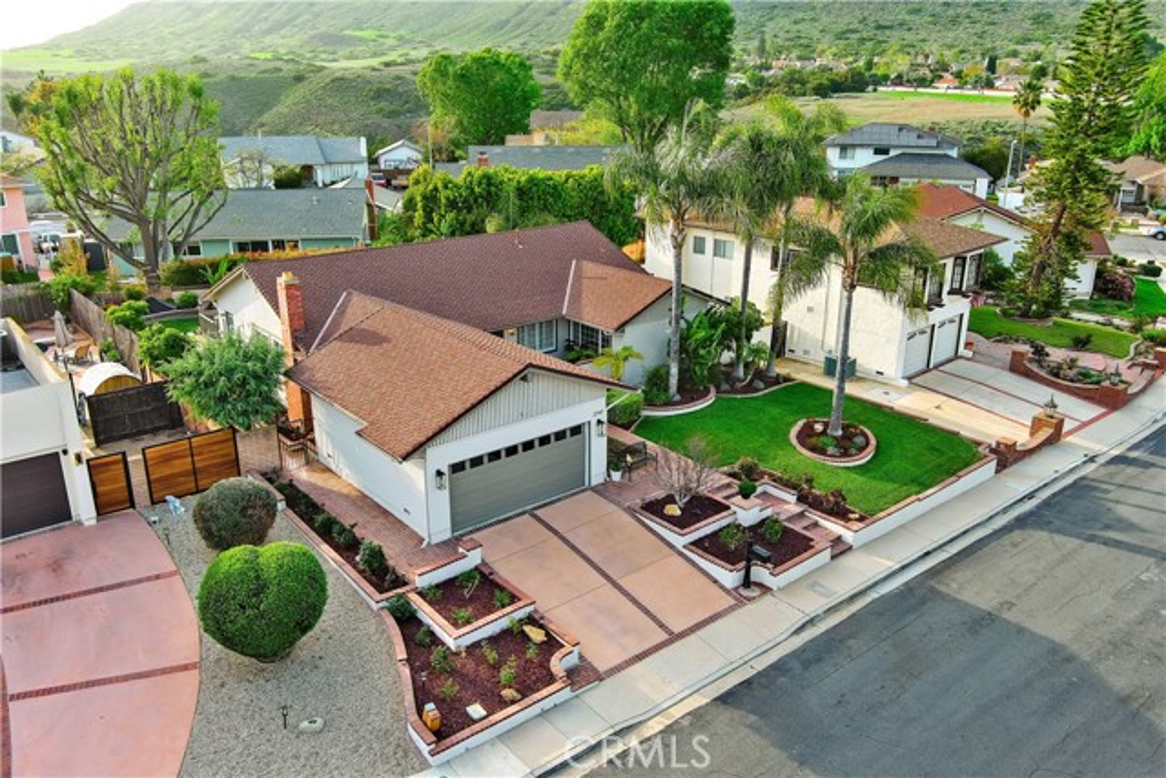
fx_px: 939
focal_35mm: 29
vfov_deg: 45.0
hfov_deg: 63.6
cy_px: 389
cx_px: 583
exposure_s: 1/250
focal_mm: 10.57
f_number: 2.8
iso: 100
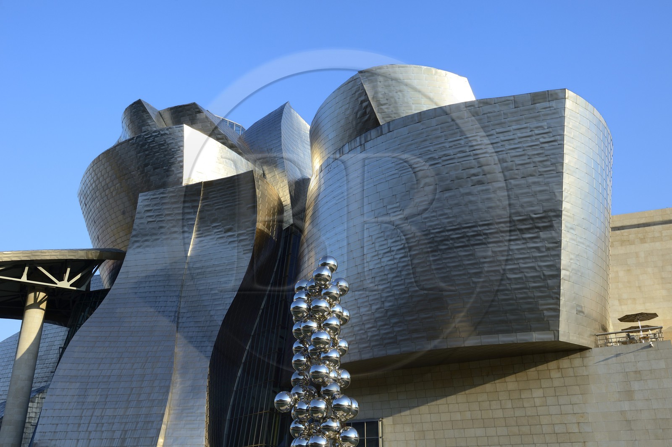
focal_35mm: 34
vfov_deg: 38.8
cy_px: 224
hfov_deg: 55.8
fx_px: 634
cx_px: 336
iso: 200
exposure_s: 1/200
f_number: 11
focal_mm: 34
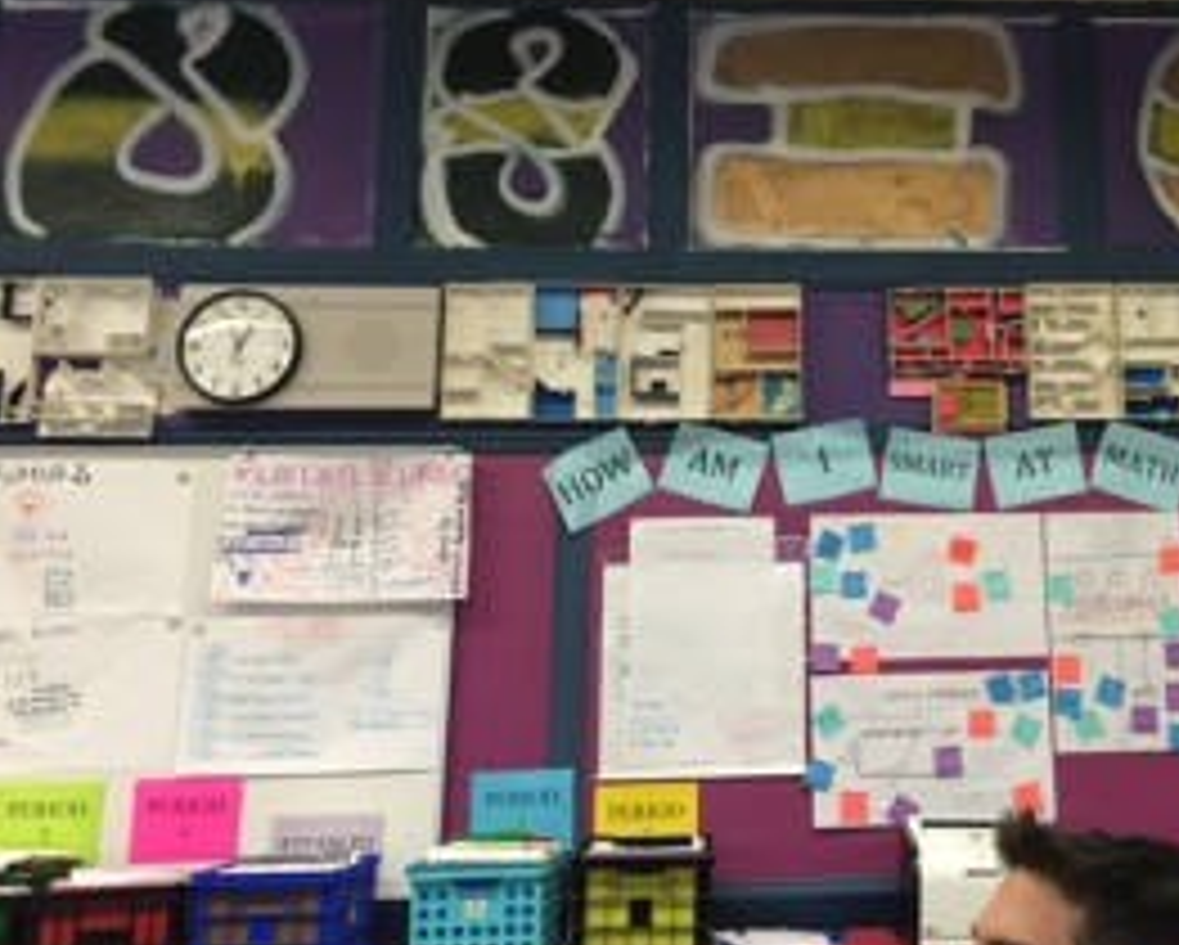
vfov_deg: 35.6
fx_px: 1467
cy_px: 369
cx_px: 871
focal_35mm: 42
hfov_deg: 42.6
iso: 125
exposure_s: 1/30
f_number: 2.2
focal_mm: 4.15
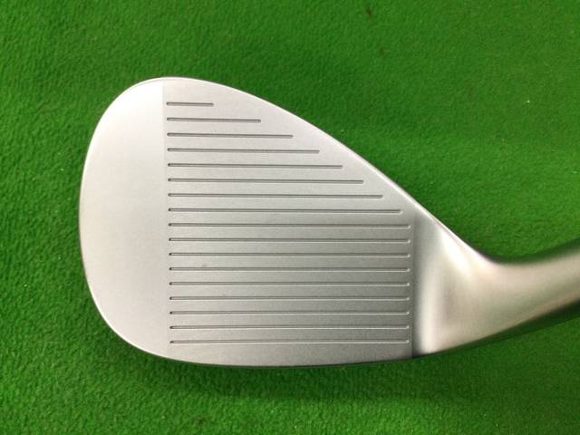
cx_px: 290
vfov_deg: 45.4
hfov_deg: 58.4
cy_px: 218
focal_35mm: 31
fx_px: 519
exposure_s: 1/30
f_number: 2.4
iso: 64
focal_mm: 3.3
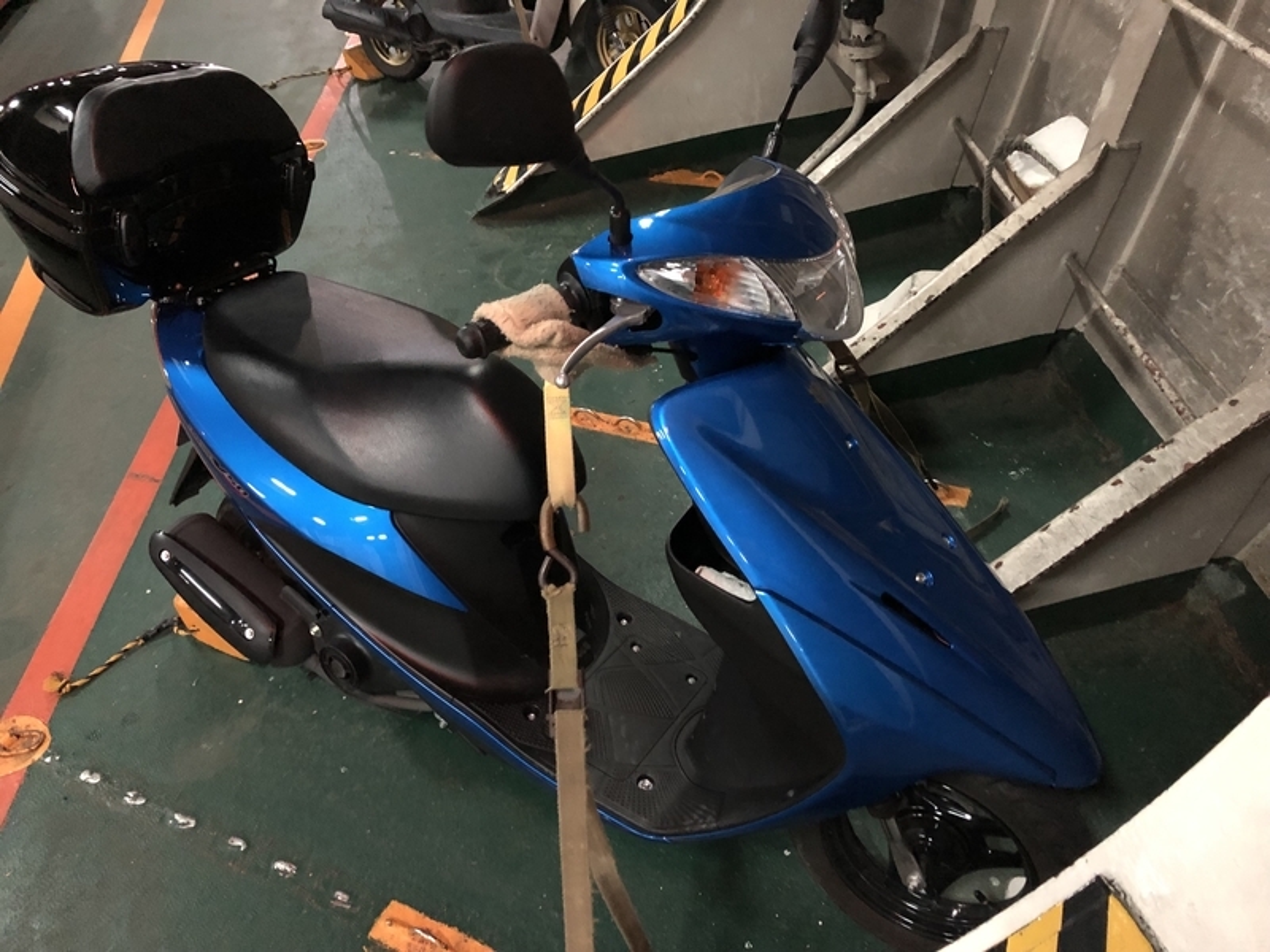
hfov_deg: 63.4
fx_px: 1027
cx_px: 635
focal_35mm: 28
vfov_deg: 49.7
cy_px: 476
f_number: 1.8
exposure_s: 1/4
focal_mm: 3.99
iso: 200
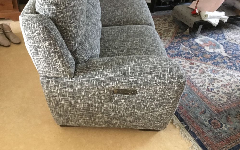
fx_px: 216
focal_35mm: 33
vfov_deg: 38.3
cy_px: 74
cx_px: 120
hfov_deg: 58.2
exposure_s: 1/17
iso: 320
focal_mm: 3.3
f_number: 2.4
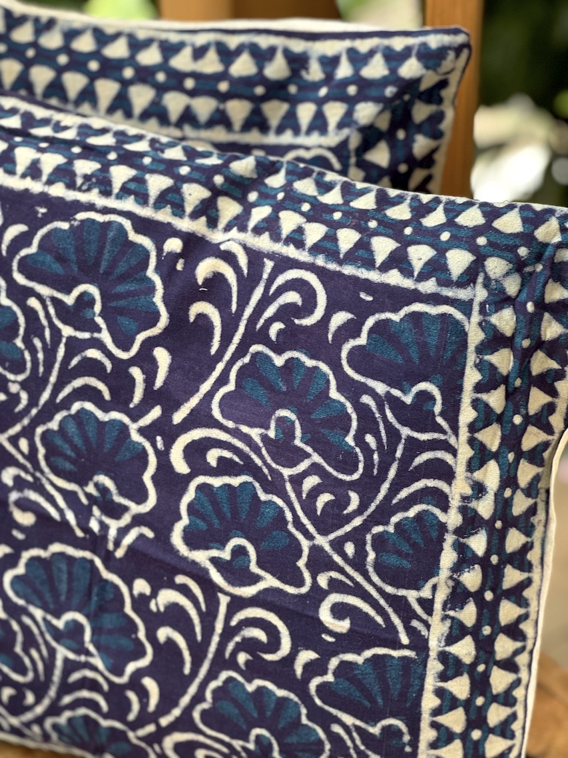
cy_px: 379
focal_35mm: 77
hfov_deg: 19.1
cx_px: 284
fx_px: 1685
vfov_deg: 25.3
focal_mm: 9
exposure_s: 1/88
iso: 200
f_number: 2.8
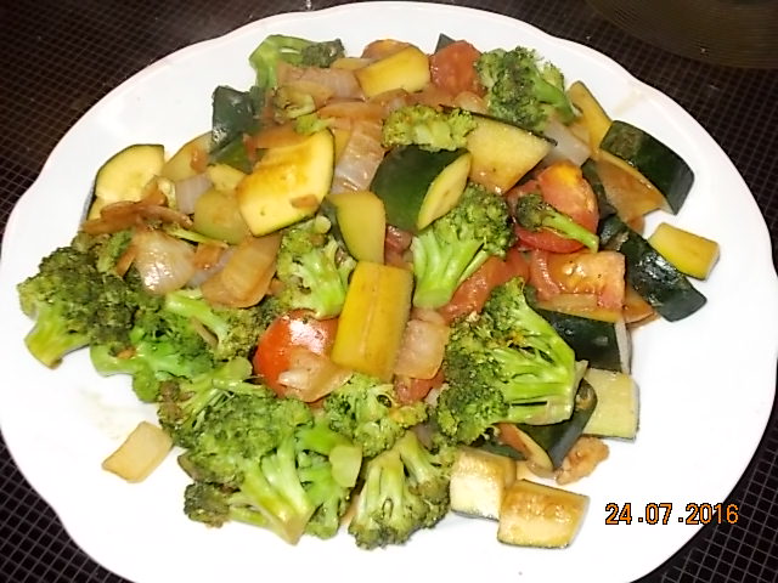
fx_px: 1124
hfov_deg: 38.2
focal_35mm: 50
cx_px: 389
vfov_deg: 29.1
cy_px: 292
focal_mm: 9
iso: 200
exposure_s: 1/30
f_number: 4.5
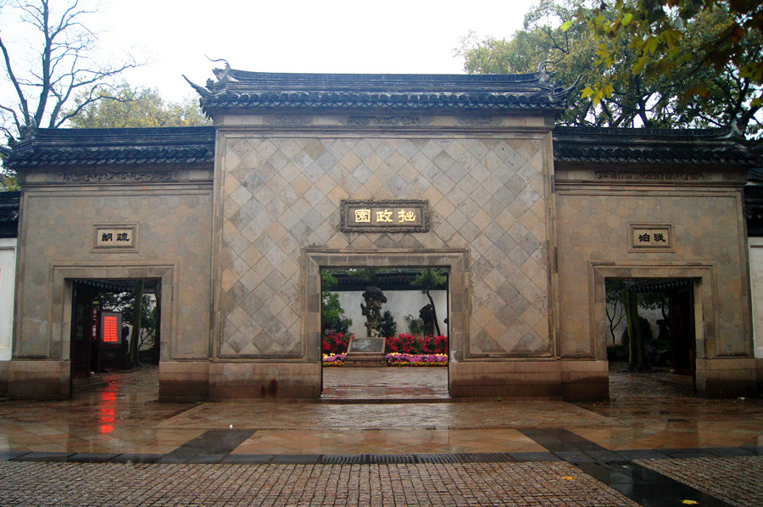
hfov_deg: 67.4
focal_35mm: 27
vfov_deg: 47.8
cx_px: 382
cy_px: 254
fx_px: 572
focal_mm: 18
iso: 1250
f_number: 4
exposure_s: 1/160
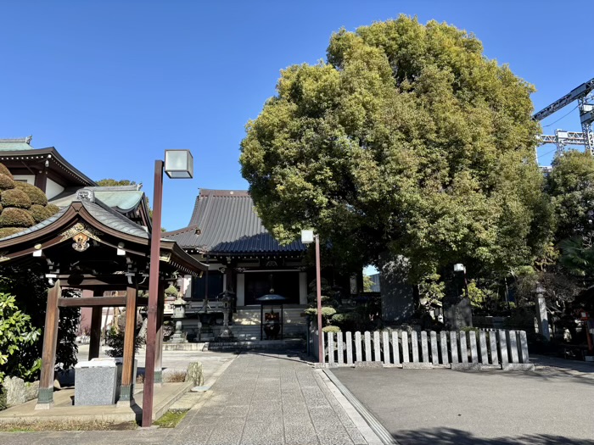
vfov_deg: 53.1
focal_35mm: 26
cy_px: 222
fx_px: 446
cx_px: 297
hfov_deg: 67.3
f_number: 1.6
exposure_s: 1/1590
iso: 50
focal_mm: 5.96
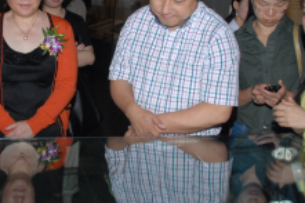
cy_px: 87
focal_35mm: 68
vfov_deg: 20.0
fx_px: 576
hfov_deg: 29.5
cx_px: 101
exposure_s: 1/60
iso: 400
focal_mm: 20
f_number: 5.6
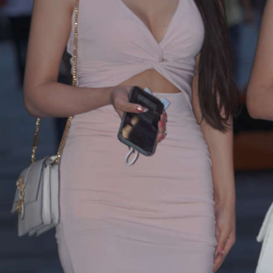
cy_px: 167
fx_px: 3863
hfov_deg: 4.0
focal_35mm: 433
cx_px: 157
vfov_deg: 4.0
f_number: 6.3
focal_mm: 135
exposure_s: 1/200
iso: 640
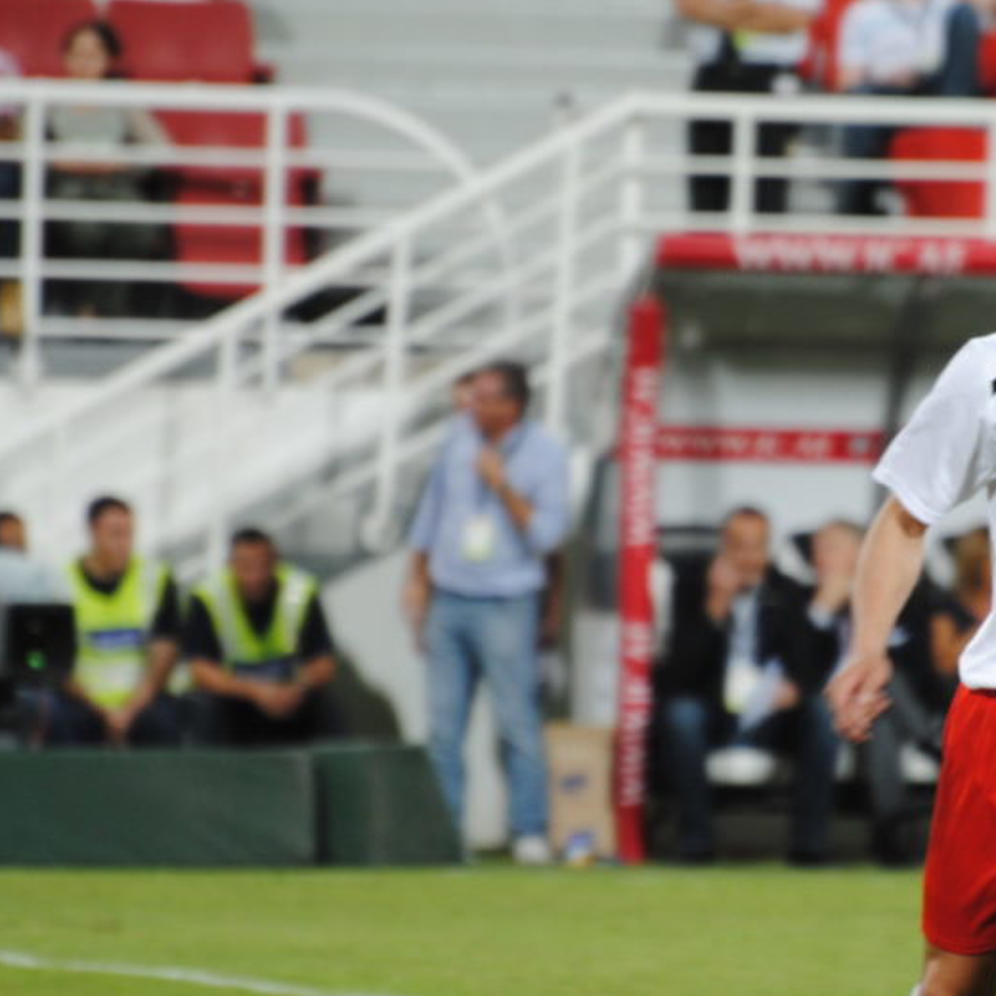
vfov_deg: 2.3
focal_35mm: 753
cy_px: 557
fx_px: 24512
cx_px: 818
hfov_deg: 2.3
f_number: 5.6
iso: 400
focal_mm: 300
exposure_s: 1/100
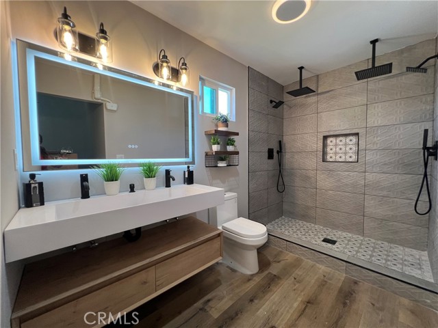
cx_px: 219
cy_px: 164
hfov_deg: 106.2
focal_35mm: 13
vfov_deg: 89.9
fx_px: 164
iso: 160
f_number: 1.8
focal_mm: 1.57
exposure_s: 1/118
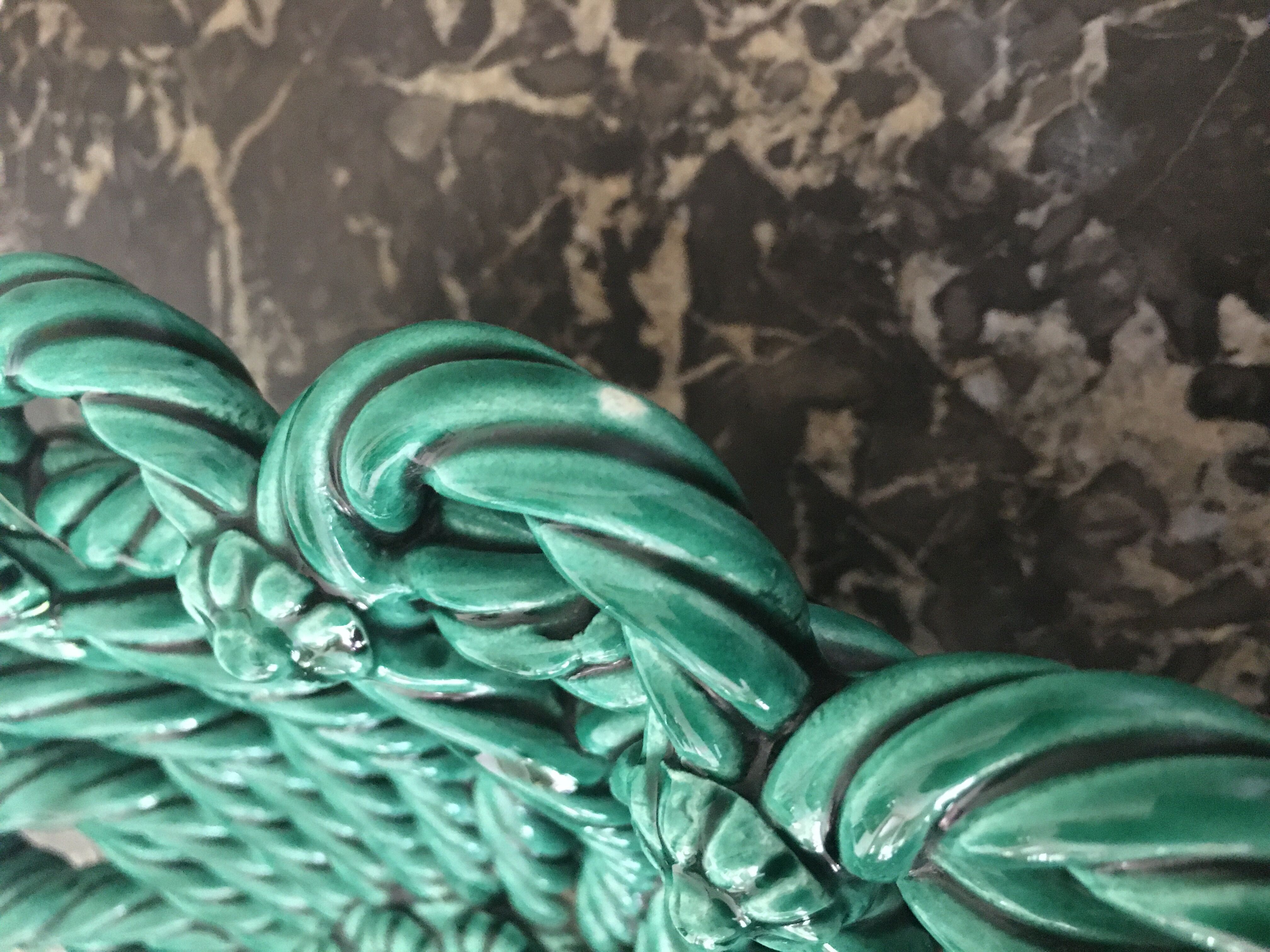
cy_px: 476
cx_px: 635
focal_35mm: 29
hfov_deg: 61.7
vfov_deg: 48.2
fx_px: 1064
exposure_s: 1/17
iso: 320
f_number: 2.2
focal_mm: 4.15
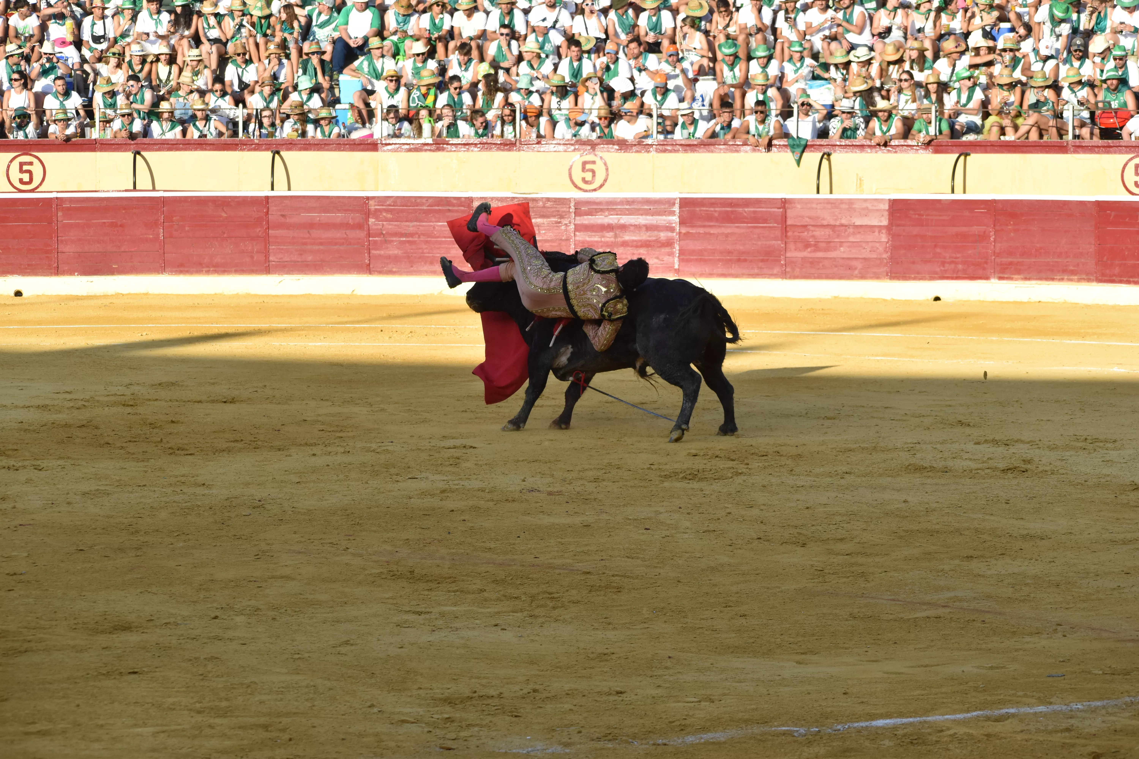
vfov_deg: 11.7
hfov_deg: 17.5
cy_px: 380
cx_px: 570
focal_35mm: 117
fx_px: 3701
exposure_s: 1/800
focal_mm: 78
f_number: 7.1
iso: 400
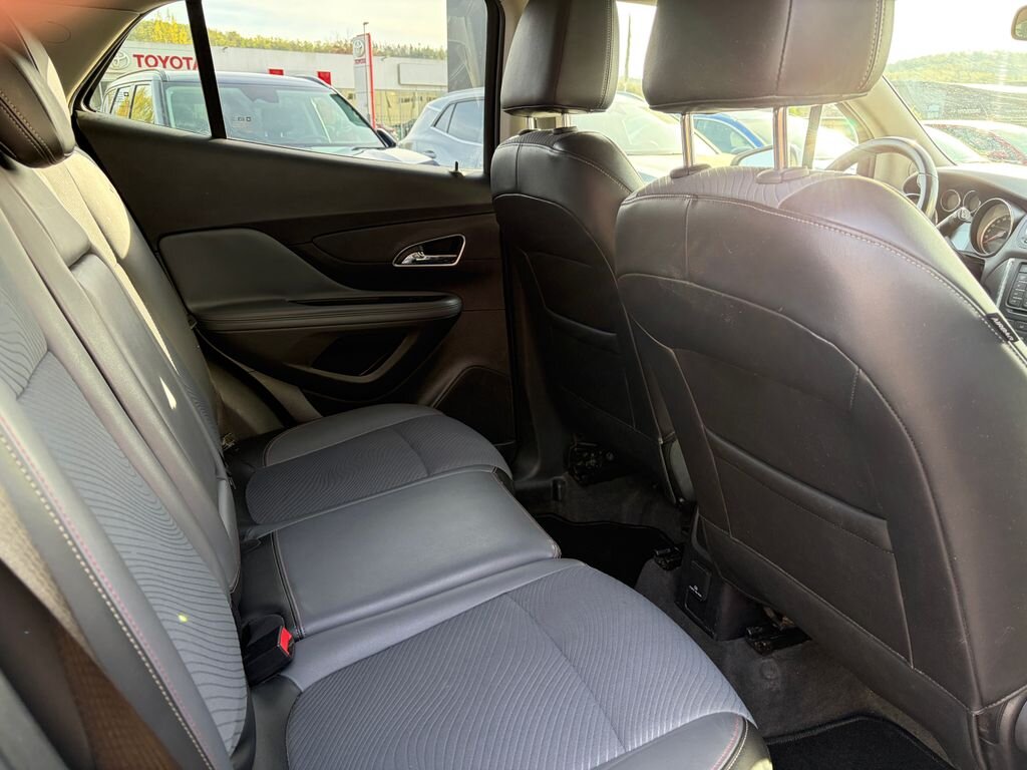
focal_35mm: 26
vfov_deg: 53.1
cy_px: 385
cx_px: 514
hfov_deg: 67.3
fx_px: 771
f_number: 1.6
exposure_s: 1/119
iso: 125
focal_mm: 5.96
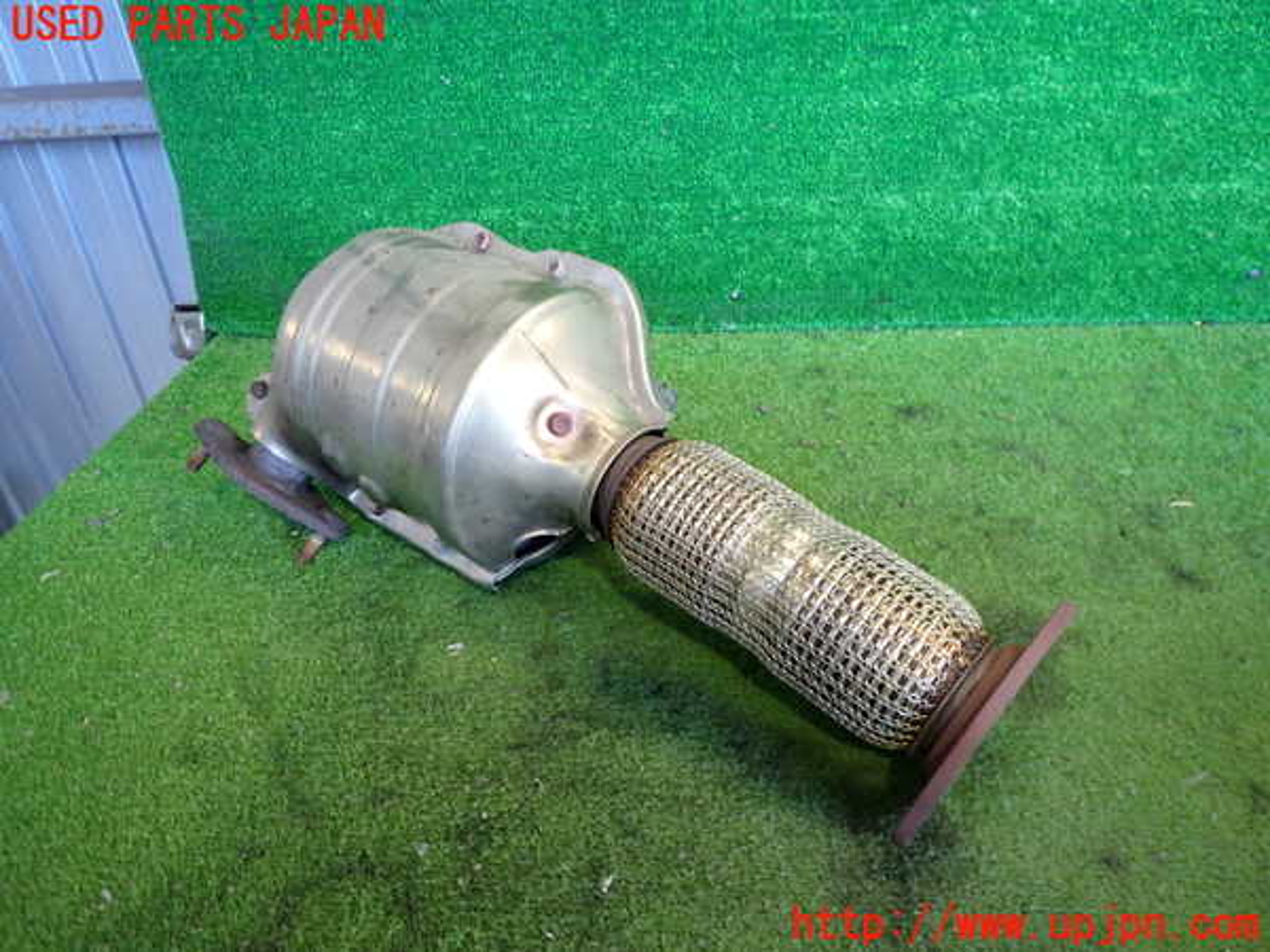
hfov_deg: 69.4
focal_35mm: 25
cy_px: 476
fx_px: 917
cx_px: 635
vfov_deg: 54.9
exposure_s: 1/40
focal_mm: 4.5
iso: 200
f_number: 2
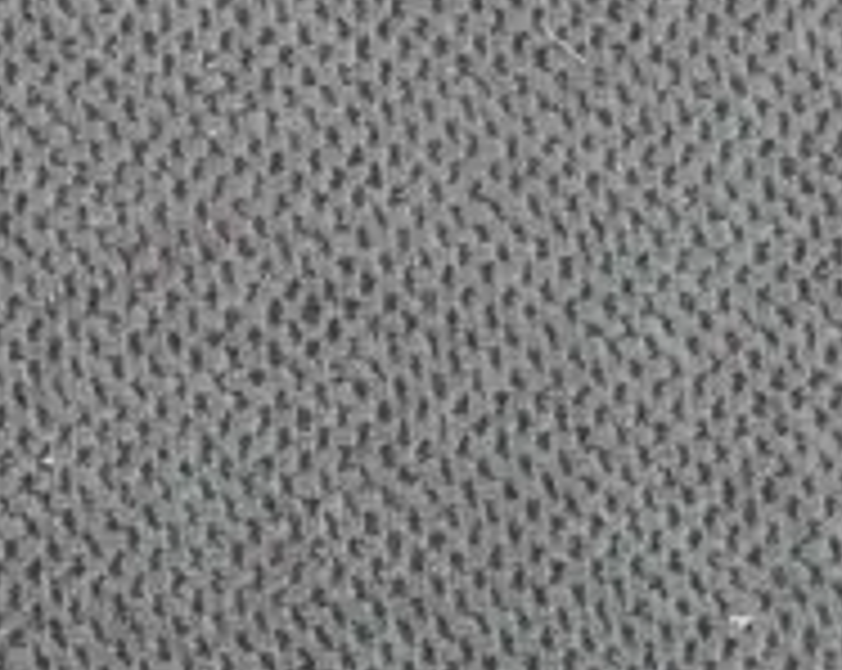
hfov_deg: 10.0
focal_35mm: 193
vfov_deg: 7.8
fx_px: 4802
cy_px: 1005
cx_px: 495
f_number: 4
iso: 320
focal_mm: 18
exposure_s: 1/60
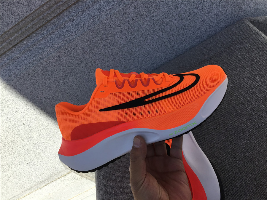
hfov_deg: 58.4
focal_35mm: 31
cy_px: 100
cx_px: 134
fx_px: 239
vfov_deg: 45.4
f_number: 2.4
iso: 25
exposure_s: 1/981
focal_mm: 3.3
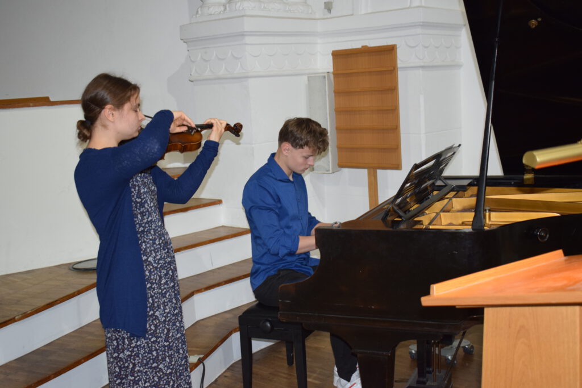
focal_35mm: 45
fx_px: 728
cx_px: 291
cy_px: 194
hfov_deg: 43.6
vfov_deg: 29.9
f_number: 4.2
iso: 1400
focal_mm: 30
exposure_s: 1/60
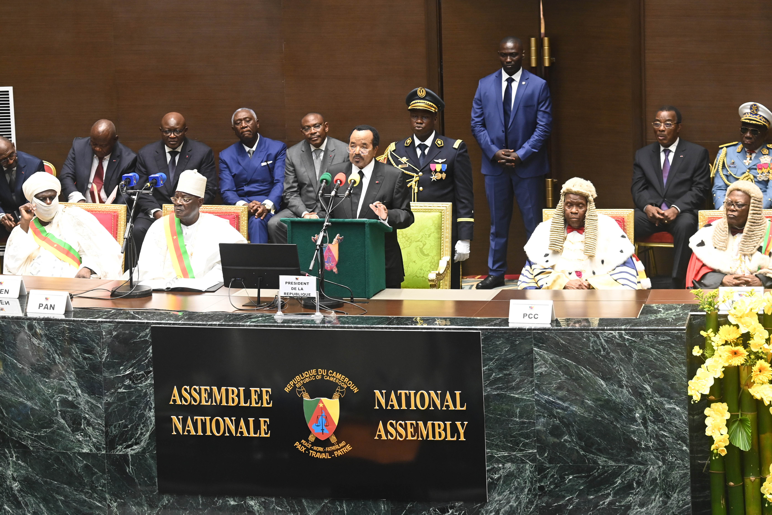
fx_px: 4503
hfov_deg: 9.8
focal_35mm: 210
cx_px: 386
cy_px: 258
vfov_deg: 6.5
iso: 3200
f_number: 6.3
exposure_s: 1/100
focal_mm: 210
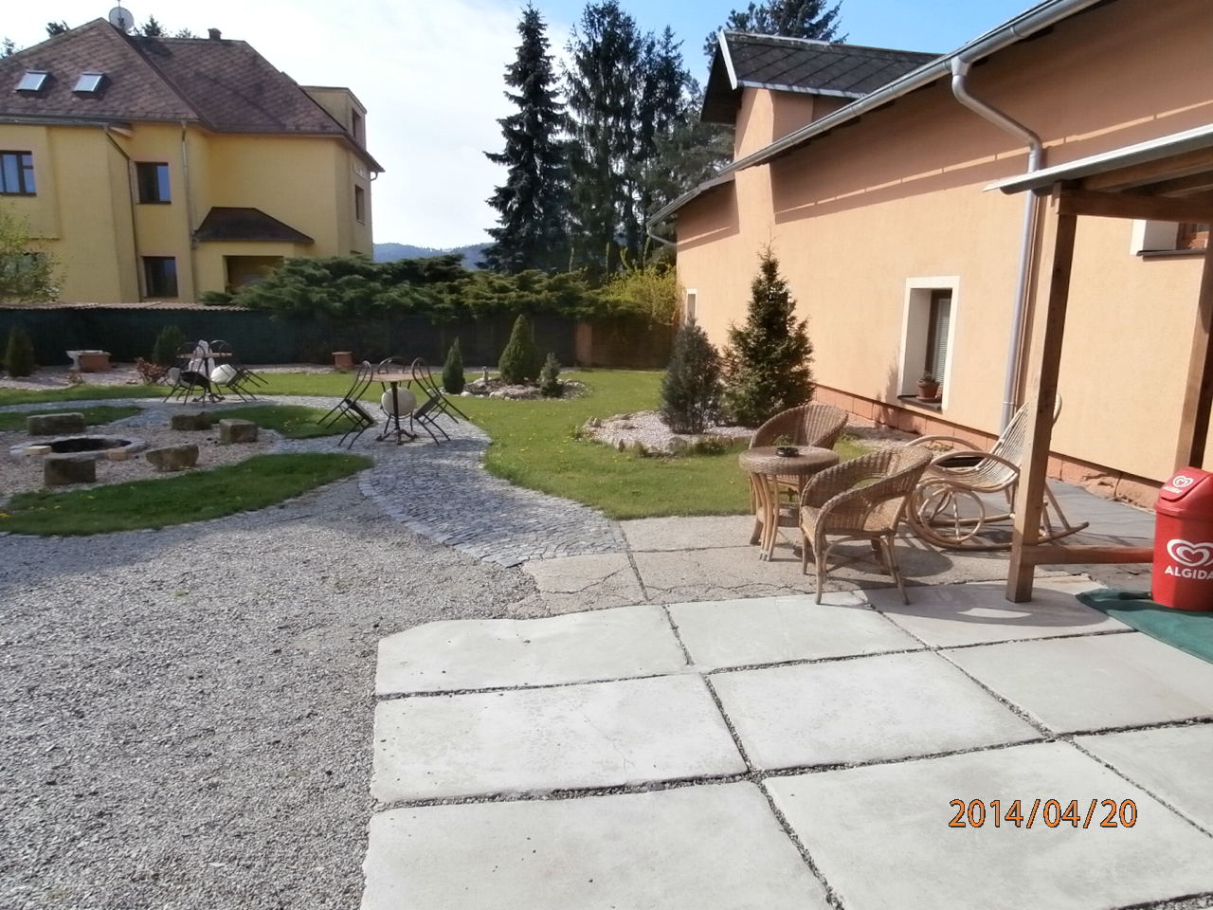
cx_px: 606
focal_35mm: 24
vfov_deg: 56.8
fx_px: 841
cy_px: 455
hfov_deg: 71.6
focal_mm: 4.2
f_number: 7.9
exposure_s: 1/125
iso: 100
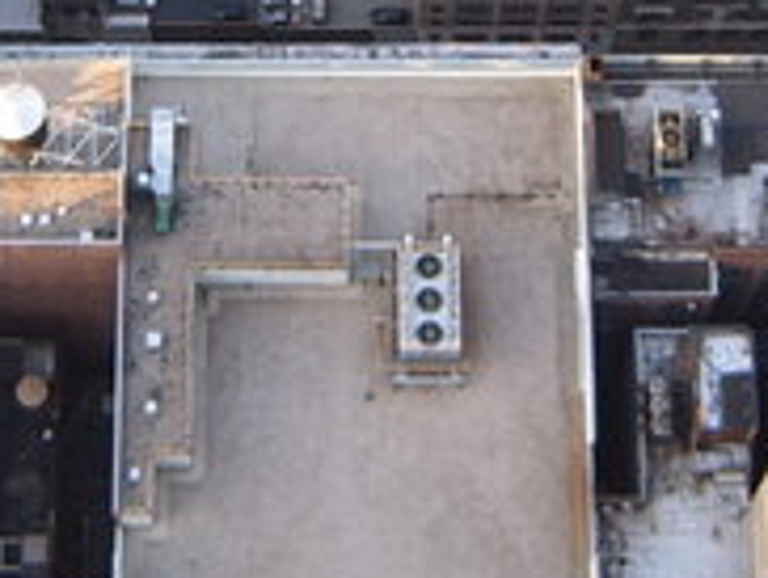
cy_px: 97
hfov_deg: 15.1
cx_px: 359
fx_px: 2888
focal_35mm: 130
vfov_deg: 11.4
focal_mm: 6.2
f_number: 2.9
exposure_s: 1/125
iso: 63
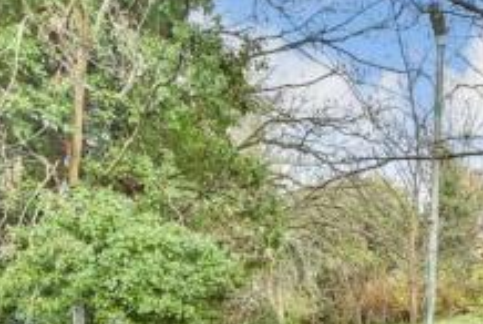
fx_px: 605
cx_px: 398
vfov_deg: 24.5
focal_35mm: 45
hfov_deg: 41.4
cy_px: 463
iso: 500
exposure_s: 1/80
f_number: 4.5
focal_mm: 10
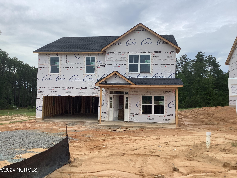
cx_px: 118
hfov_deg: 58.4
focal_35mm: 31
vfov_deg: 45.4
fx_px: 212
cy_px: 89
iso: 25
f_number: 2.4
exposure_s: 1/1253
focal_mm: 3.3
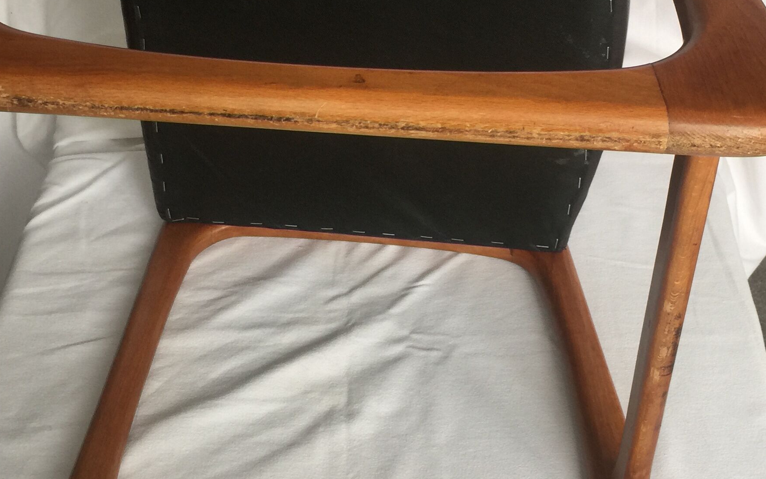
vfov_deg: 22.6
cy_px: 141
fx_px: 1190
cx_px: 430
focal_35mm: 57
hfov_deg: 35.6
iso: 32
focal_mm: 4.15
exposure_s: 1/33
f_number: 2.2
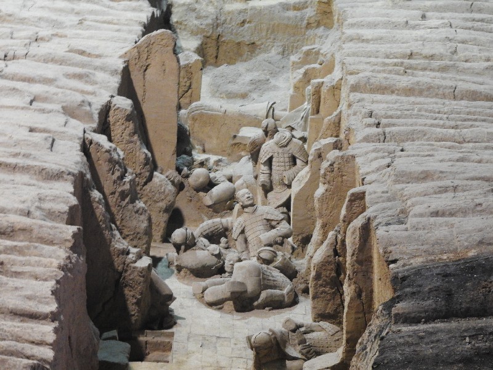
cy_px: 185
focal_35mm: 170
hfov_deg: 11.6
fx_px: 2421
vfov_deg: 8.7
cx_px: 246
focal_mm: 30.5
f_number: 5.2
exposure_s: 1/2
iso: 800
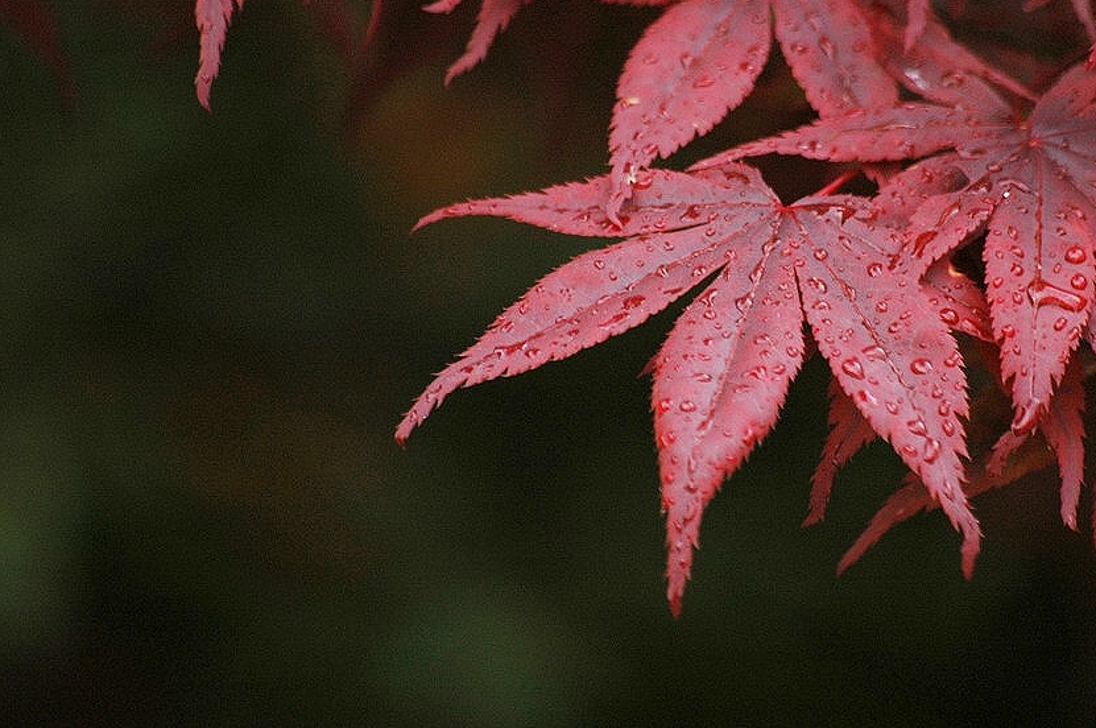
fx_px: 17120
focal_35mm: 563
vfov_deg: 2.4
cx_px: 727
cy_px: 319
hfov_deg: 3.7
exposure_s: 1/60
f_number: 5.6
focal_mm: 270
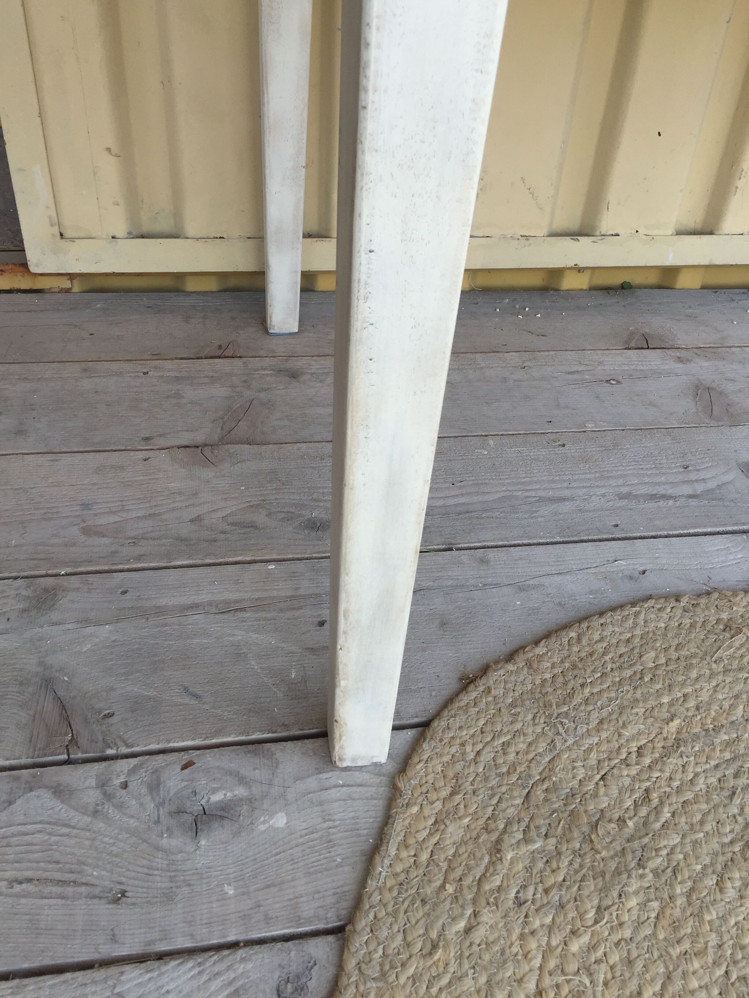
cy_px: 499
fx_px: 837
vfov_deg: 61.7
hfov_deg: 48.2
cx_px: 374
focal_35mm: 29
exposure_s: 1/289
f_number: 2.2
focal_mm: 4.15
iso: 32
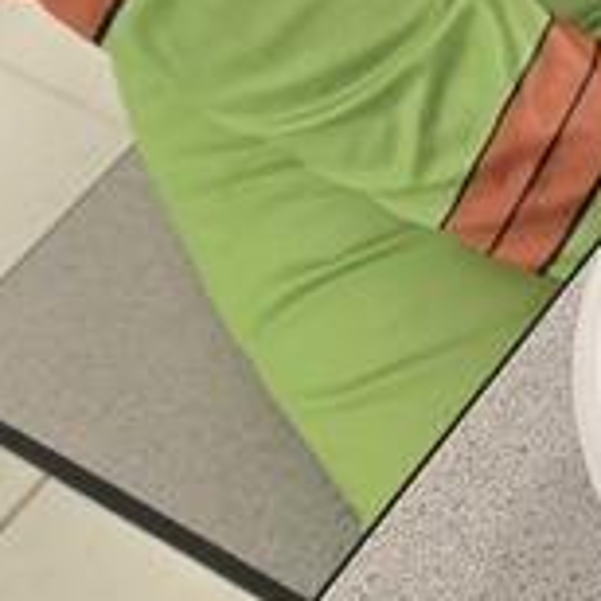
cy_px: -390
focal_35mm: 135
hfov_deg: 12.1
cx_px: 1022
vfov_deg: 12.1
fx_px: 2652
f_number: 1.7
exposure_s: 1/120
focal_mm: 6.3
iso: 400
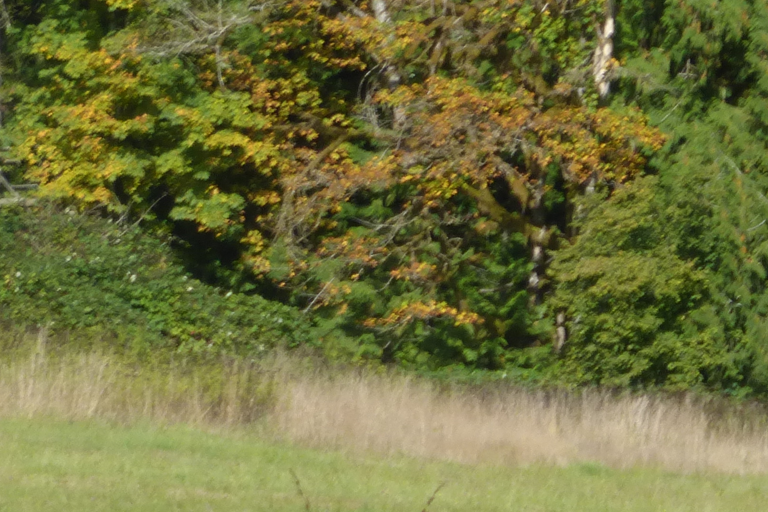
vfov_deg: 3.4
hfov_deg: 5.1
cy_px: 239
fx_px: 8511
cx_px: -291
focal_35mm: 399
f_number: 5.4
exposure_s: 1/320
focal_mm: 21.8
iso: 100
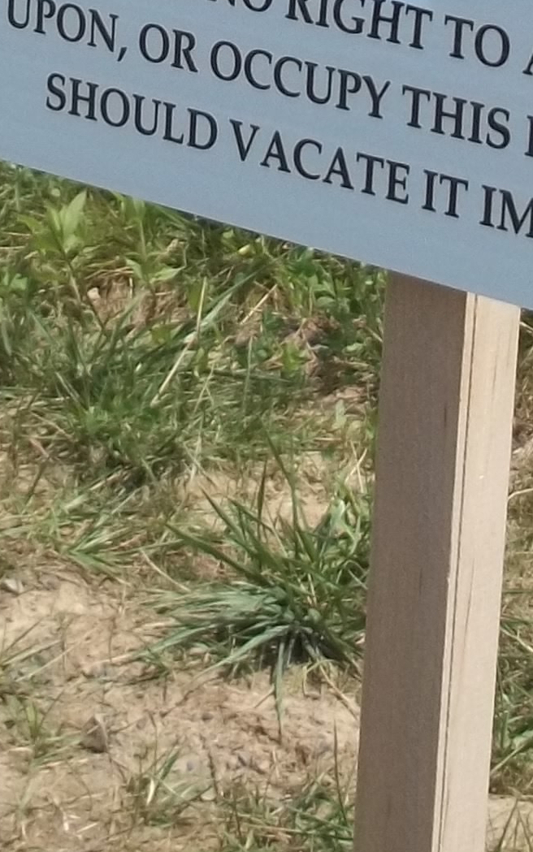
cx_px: 223
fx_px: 3322
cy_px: -339
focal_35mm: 143
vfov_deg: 13.9
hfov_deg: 9.2
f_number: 8
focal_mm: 5.9
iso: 64
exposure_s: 1/160
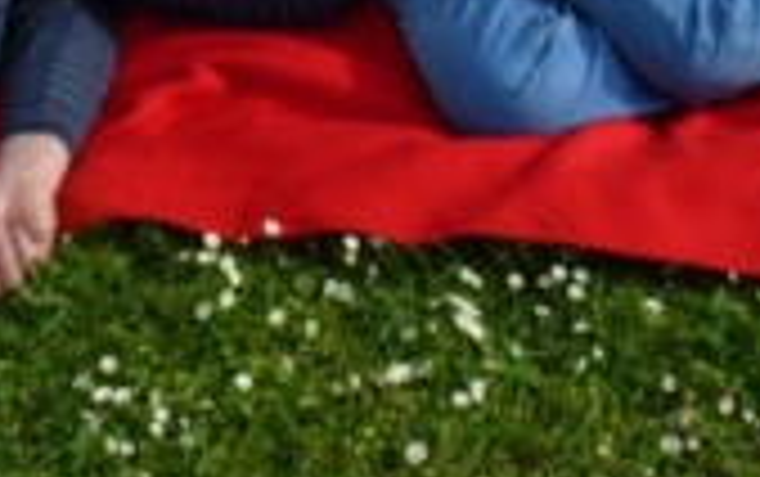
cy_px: -360
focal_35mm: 113
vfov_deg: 10.9
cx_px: 447
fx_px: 2343
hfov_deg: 18.4
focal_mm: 6.4
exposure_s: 1/640
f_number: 4
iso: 100
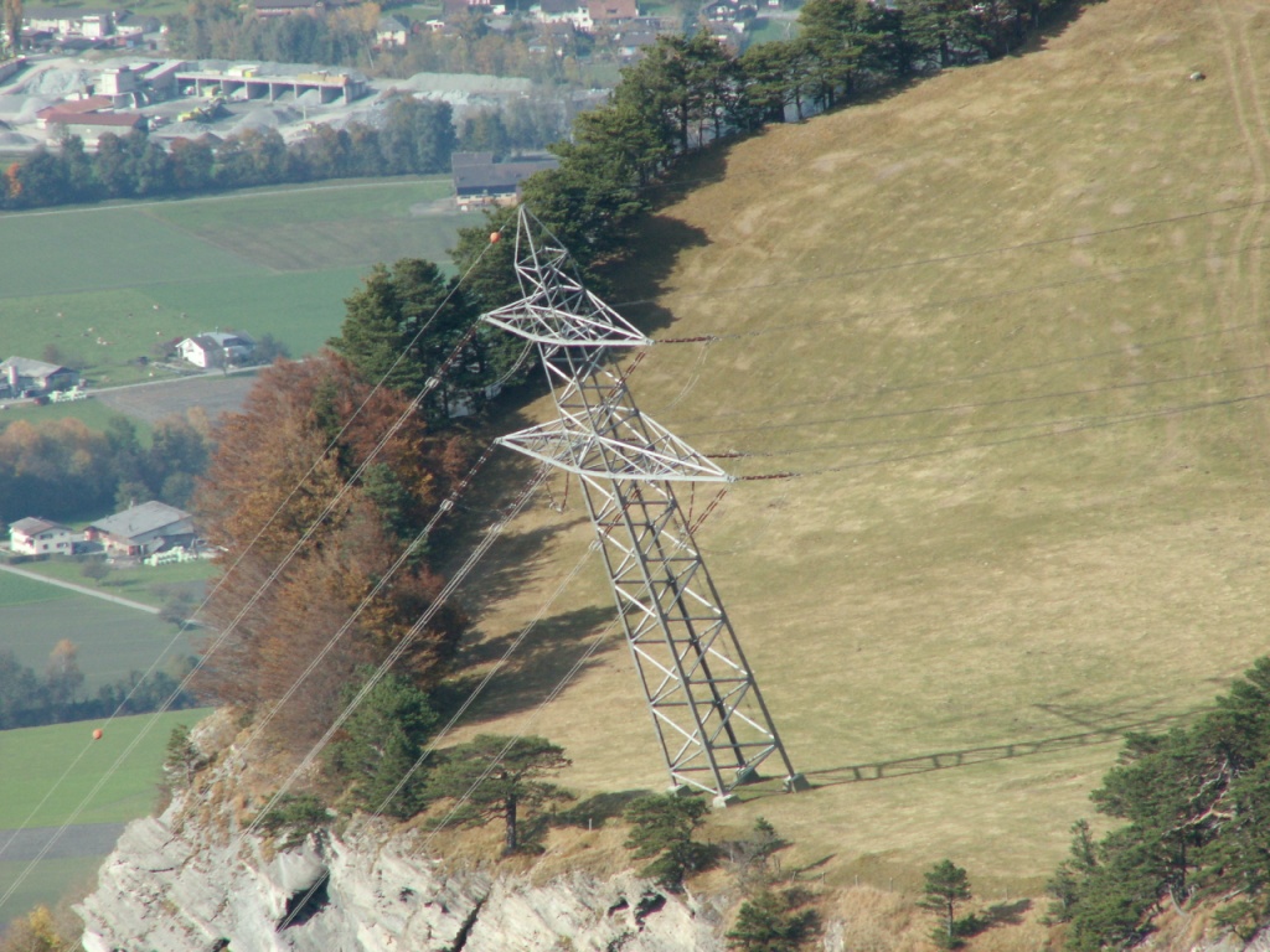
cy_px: 476
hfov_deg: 4.7
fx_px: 15409
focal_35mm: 420
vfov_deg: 3.5
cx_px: 635
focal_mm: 69.45
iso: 64
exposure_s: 1/400
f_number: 4.5
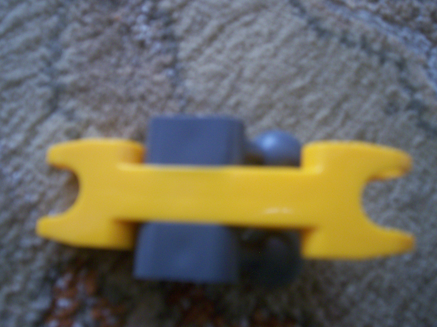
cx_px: 218
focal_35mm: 36
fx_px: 454
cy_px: 164
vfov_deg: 39.7
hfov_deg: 51.4
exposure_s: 1/16.1
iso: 140
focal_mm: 5.9
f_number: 4.5
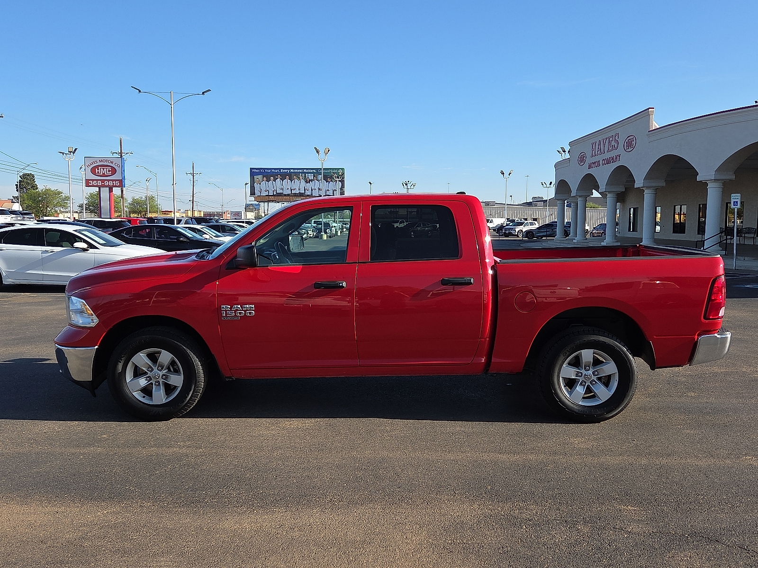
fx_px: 679
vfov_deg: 45.4
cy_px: 284
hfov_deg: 58.4
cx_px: 379
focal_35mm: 31
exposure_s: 1/5000
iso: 76
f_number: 1.8
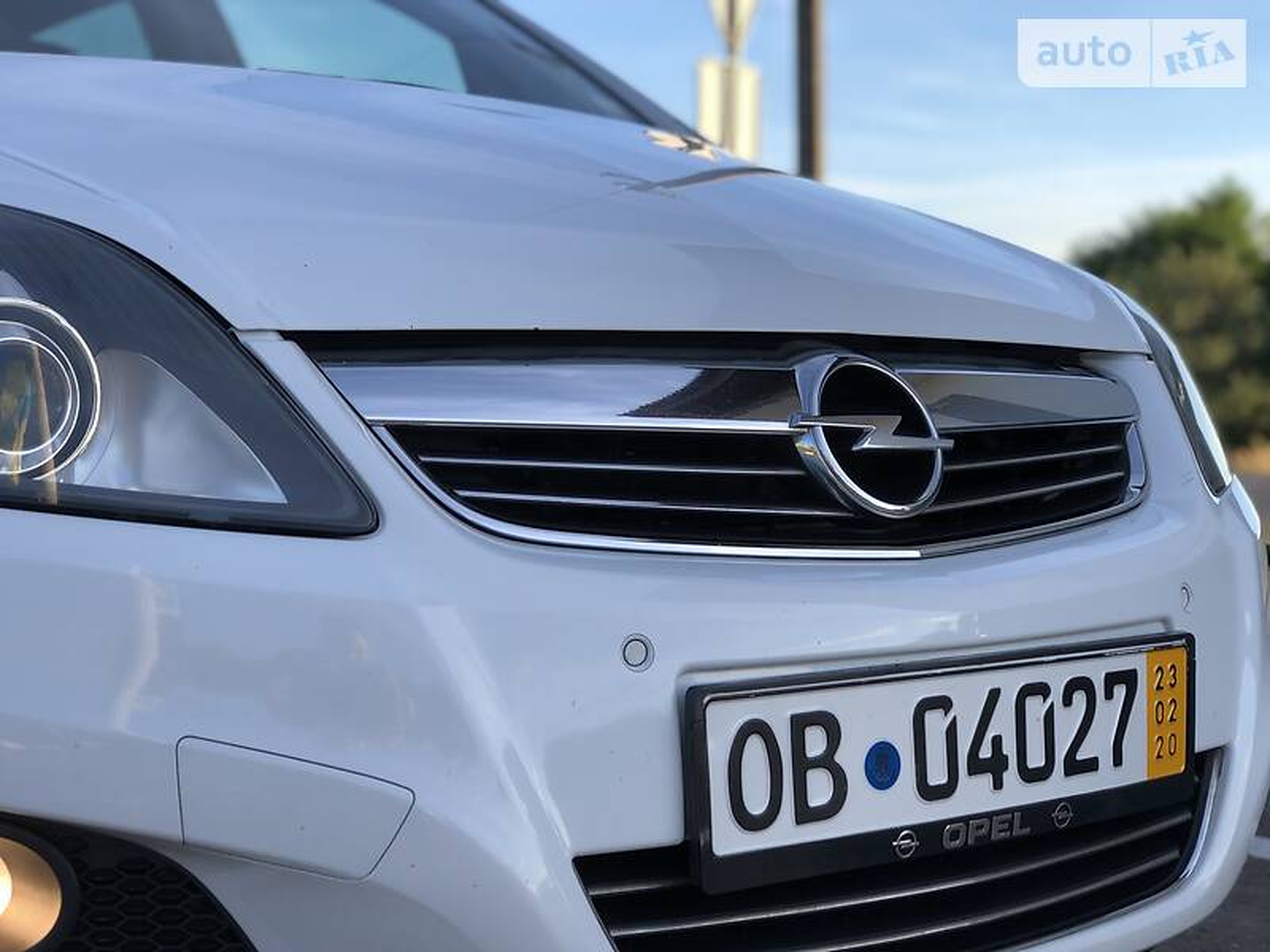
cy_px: 476
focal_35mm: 57
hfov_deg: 33.8
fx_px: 2091
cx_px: 635
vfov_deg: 25.7
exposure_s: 1/202
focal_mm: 6.6
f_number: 2.8
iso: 20
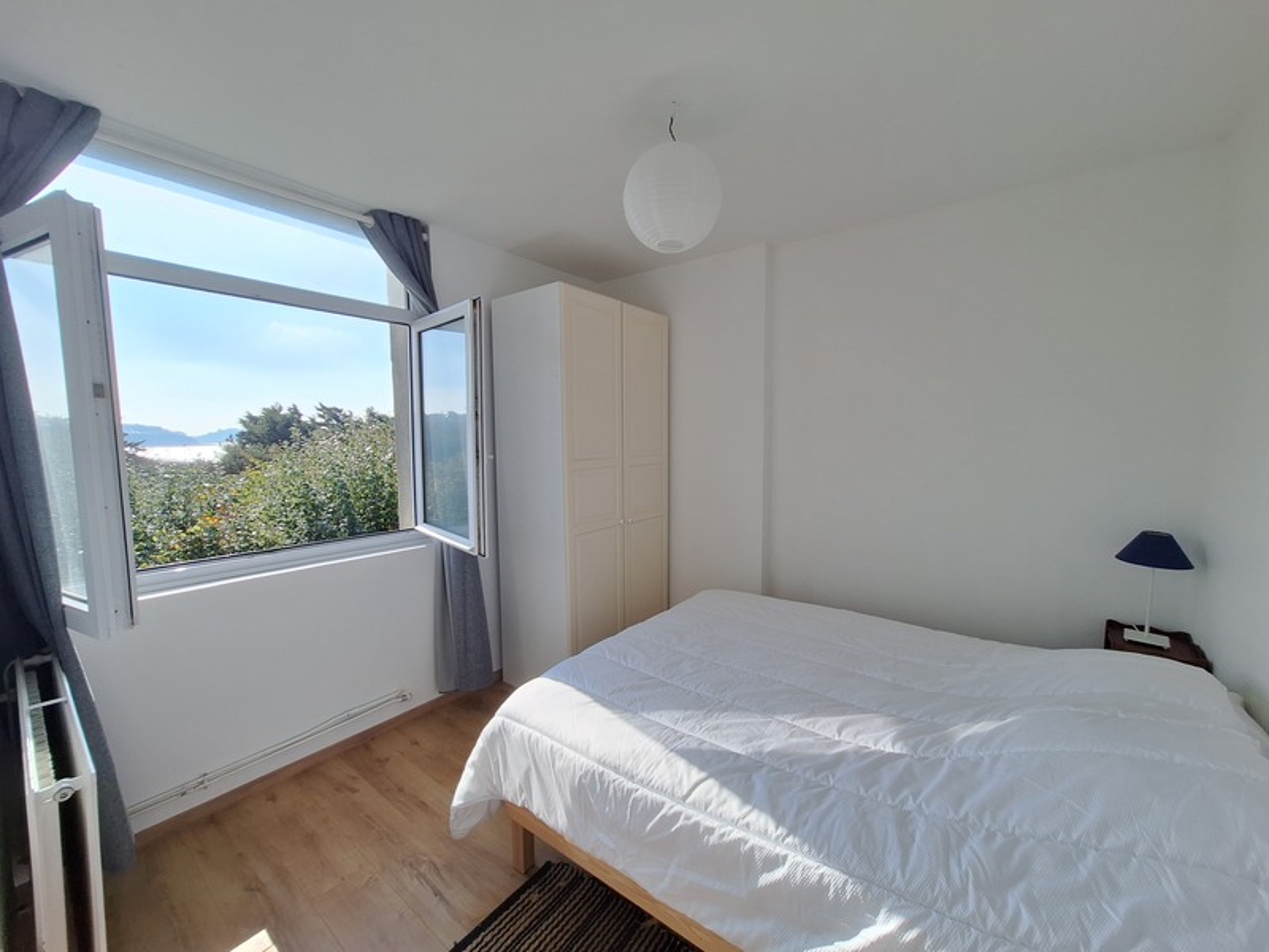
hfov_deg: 106.2
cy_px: 476
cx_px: 634
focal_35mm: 13
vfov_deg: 89.9
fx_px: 477
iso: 40
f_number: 2.2
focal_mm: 1.74
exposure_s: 1/1353
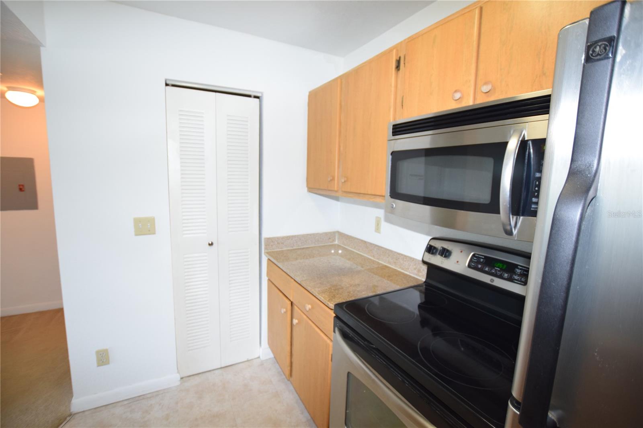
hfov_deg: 100.4
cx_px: 322
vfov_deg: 77.3
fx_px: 268
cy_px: 214
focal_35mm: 15
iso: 800
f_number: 4
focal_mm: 10
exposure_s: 1/60
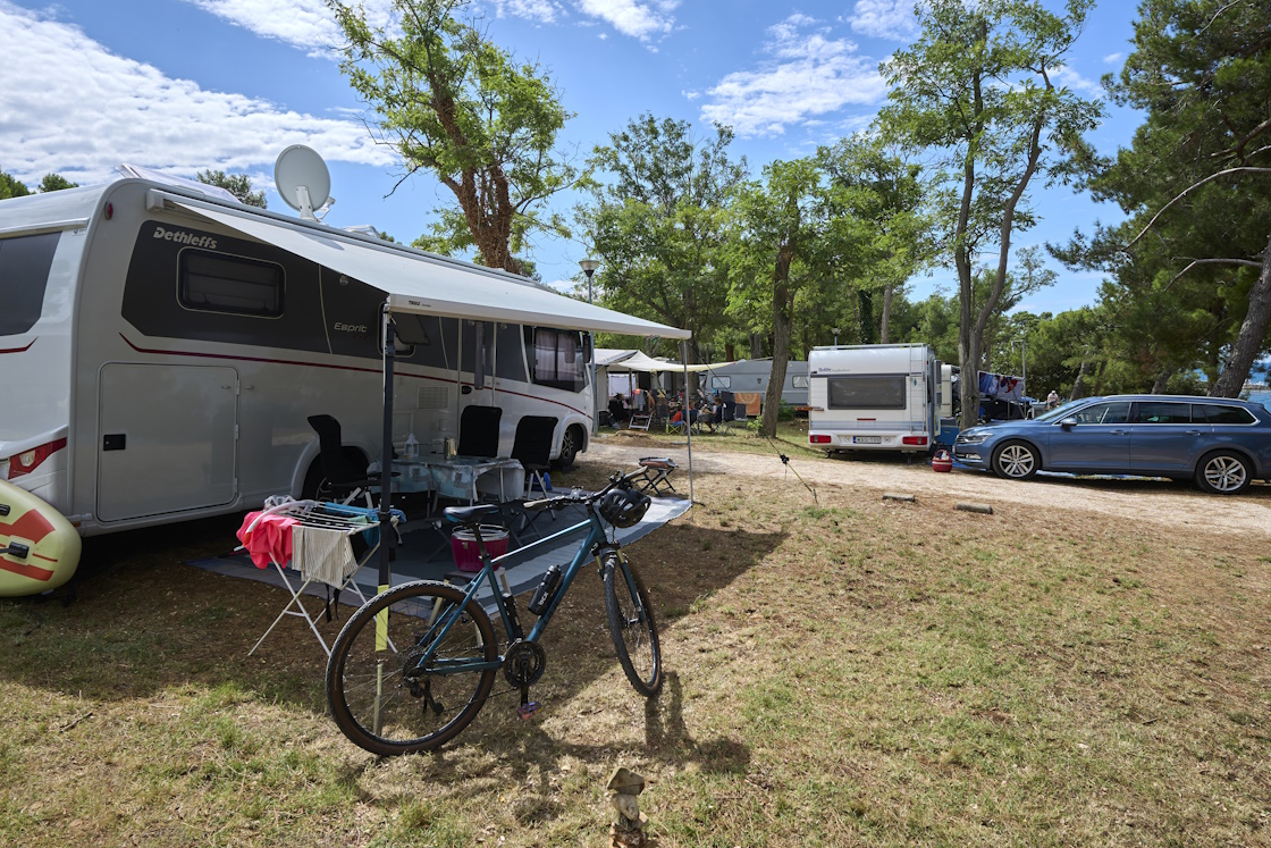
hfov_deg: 84.0
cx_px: 651
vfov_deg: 61.8
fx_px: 706
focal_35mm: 20
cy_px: 382
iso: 64
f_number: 7.1
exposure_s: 1/250
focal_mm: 14
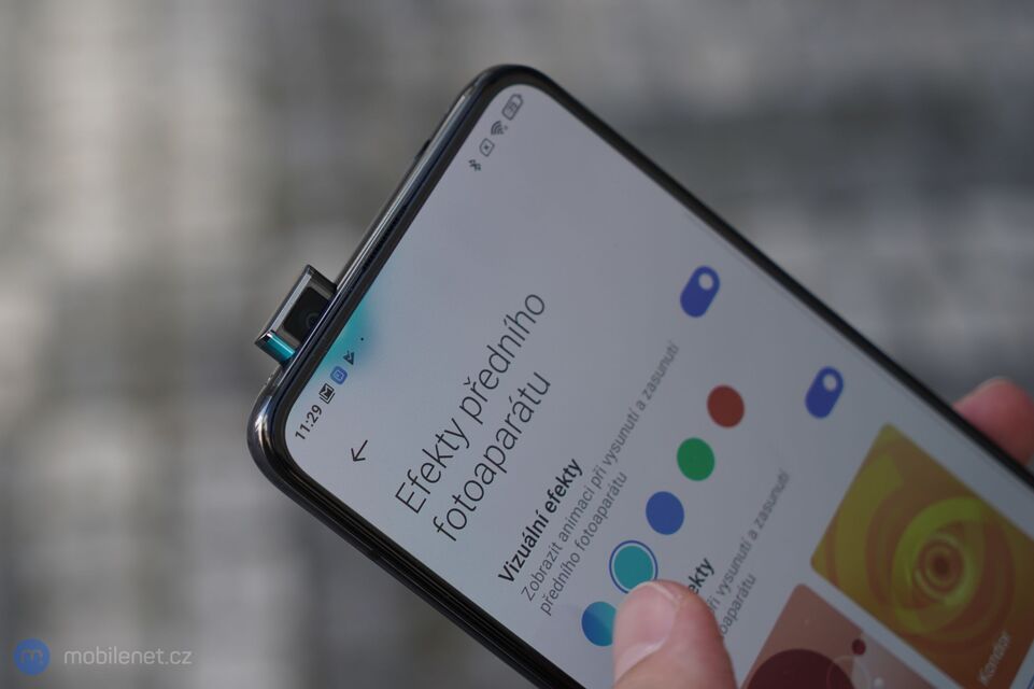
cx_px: 517
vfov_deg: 19.4
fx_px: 2010
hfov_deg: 28.9
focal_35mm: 70
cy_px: 344
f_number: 5
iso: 160
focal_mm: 70
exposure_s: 1/160
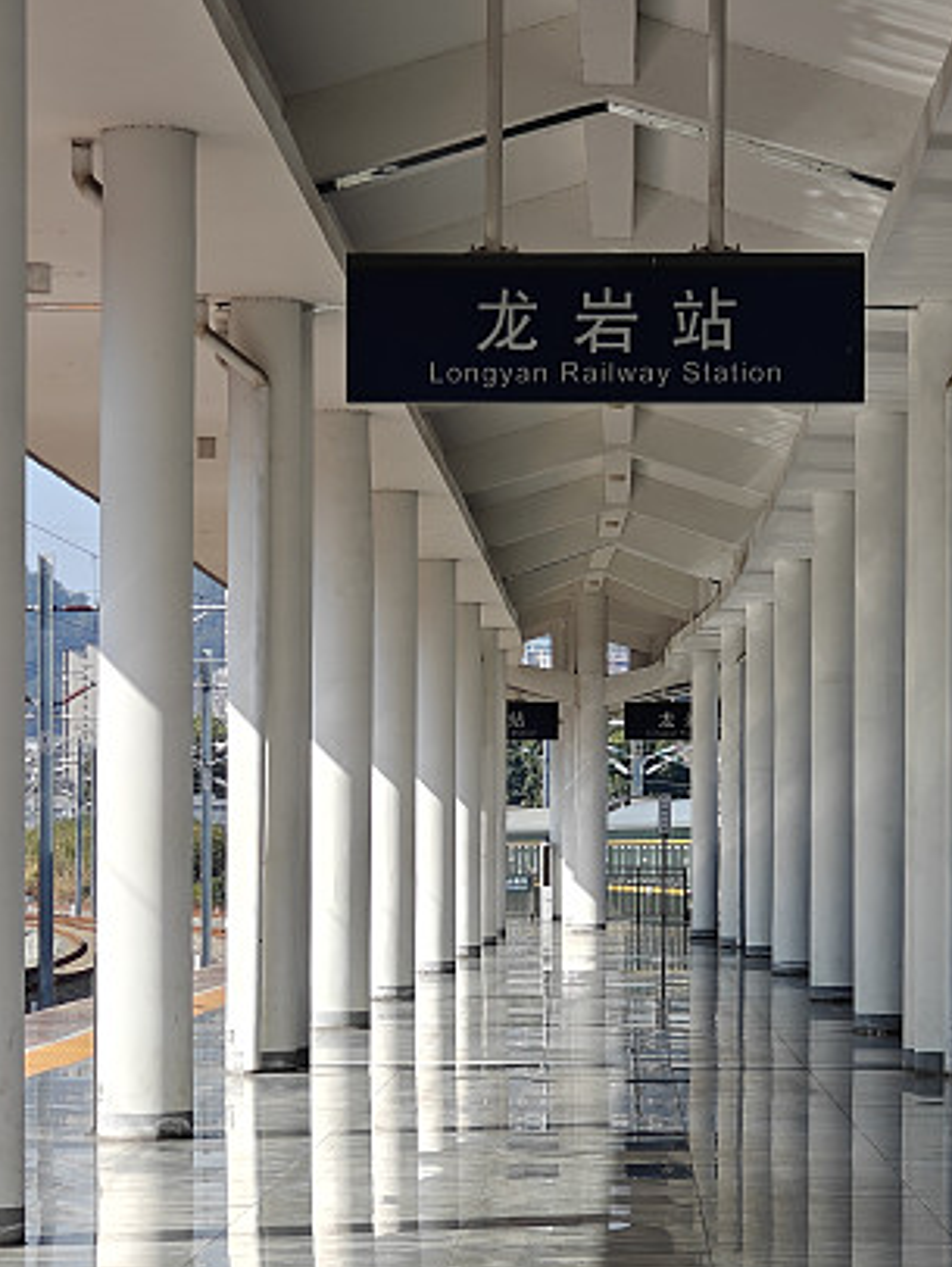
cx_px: 582
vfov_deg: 14.3
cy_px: 861
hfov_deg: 10.8
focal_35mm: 138
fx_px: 5055
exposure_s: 1/788
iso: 50
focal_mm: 13.3
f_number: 2.6
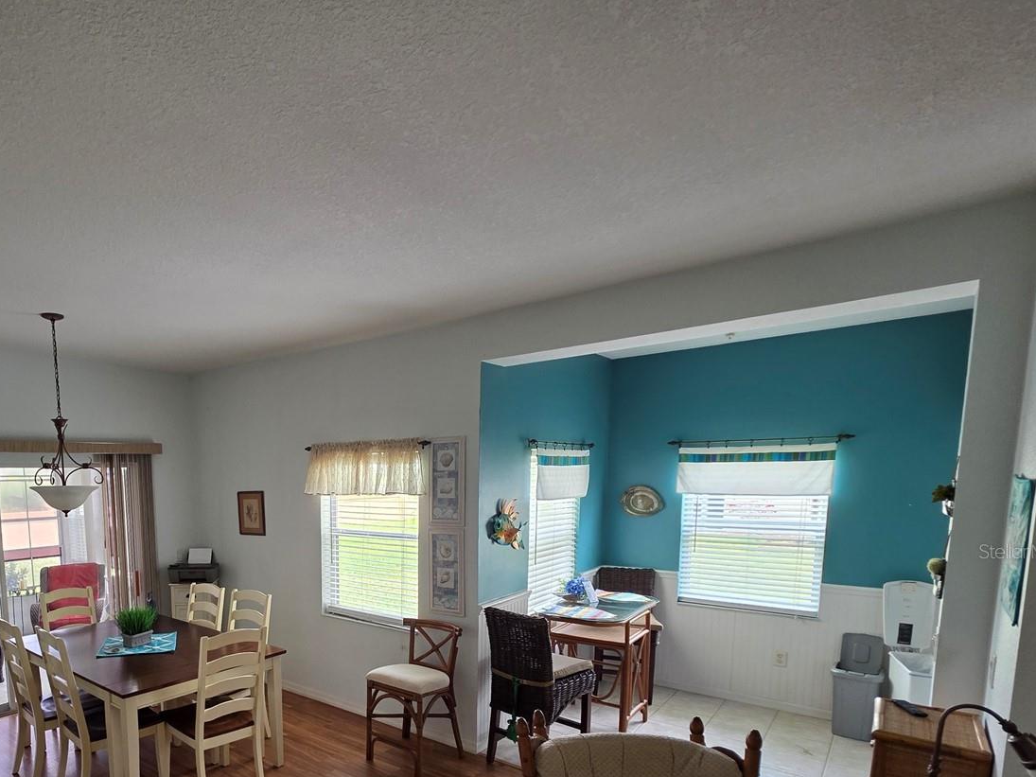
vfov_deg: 65.8
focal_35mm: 19
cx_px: 311
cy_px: 551
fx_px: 569
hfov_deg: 80.6
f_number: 1.9
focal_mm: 2.2
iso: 200
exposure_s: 1/120
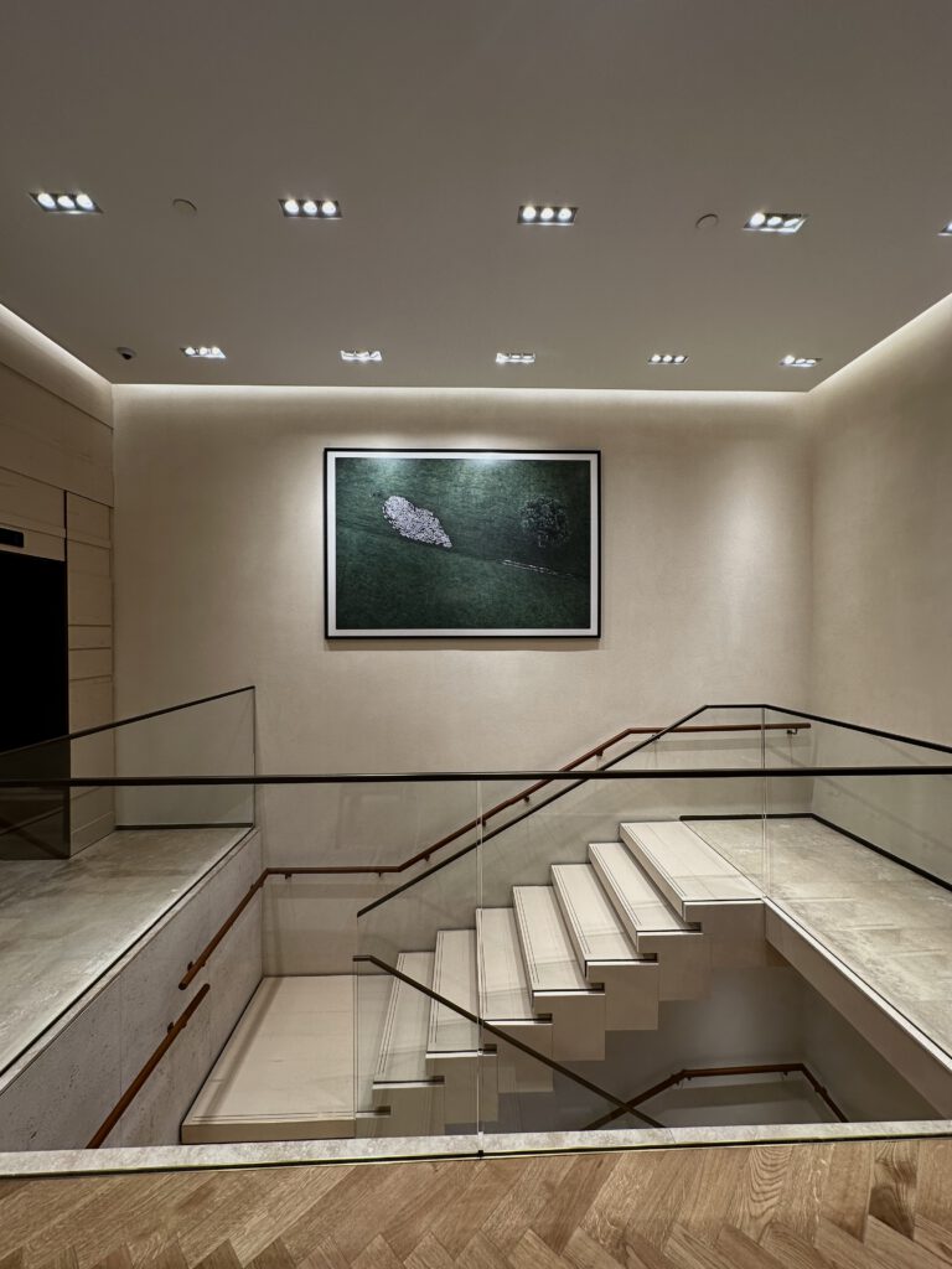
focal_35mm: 14
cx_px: 476
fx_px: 513
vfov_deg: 102.1
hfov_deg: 85.7
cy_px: 634
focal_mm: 2.22
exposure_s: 1/149
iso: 50
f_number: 2.2
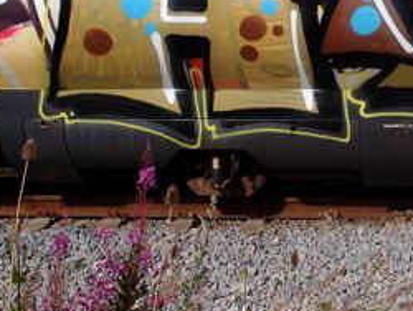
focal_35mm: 64
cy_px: 64
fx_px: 764
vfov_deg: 22.7
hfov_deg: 28.8
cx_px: 388
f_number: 4.5
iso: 100
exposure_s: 1/800
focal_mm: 6.87
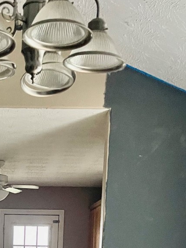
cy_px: 312
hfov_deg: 21.2
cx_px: 0
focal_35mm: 67
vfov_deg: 25.4
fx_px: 480
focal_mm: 5.1
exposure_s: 1/44
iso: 500
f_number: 1.6
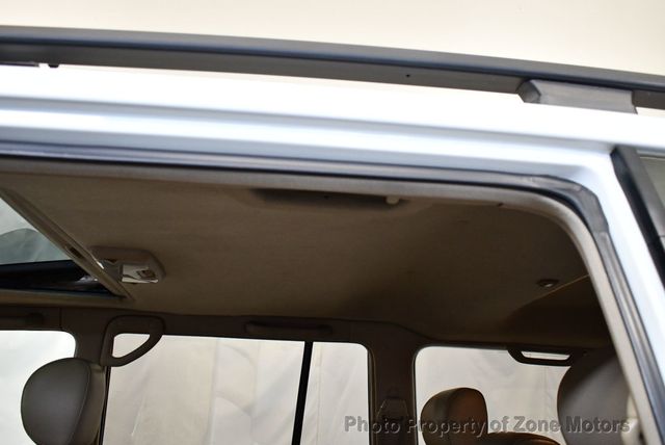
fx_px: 666
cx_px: 332
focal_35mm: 36
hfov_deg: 53.1
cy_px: 222
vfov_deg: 36.9
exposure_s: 1/125
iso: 1400
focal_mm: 18
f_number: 3.5
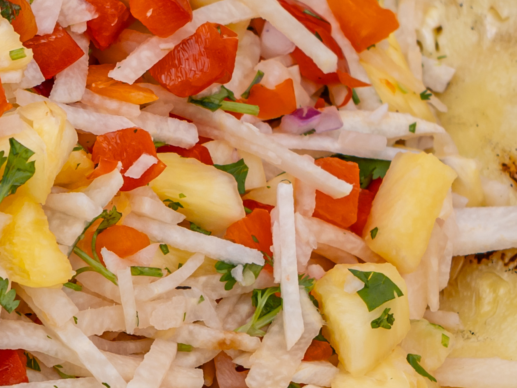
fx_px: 2076
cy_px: 170
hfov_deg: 13.5
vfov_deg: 10.7
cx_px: -236
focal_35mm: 139
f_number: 4
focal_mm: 16
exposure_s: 1/320
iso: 100
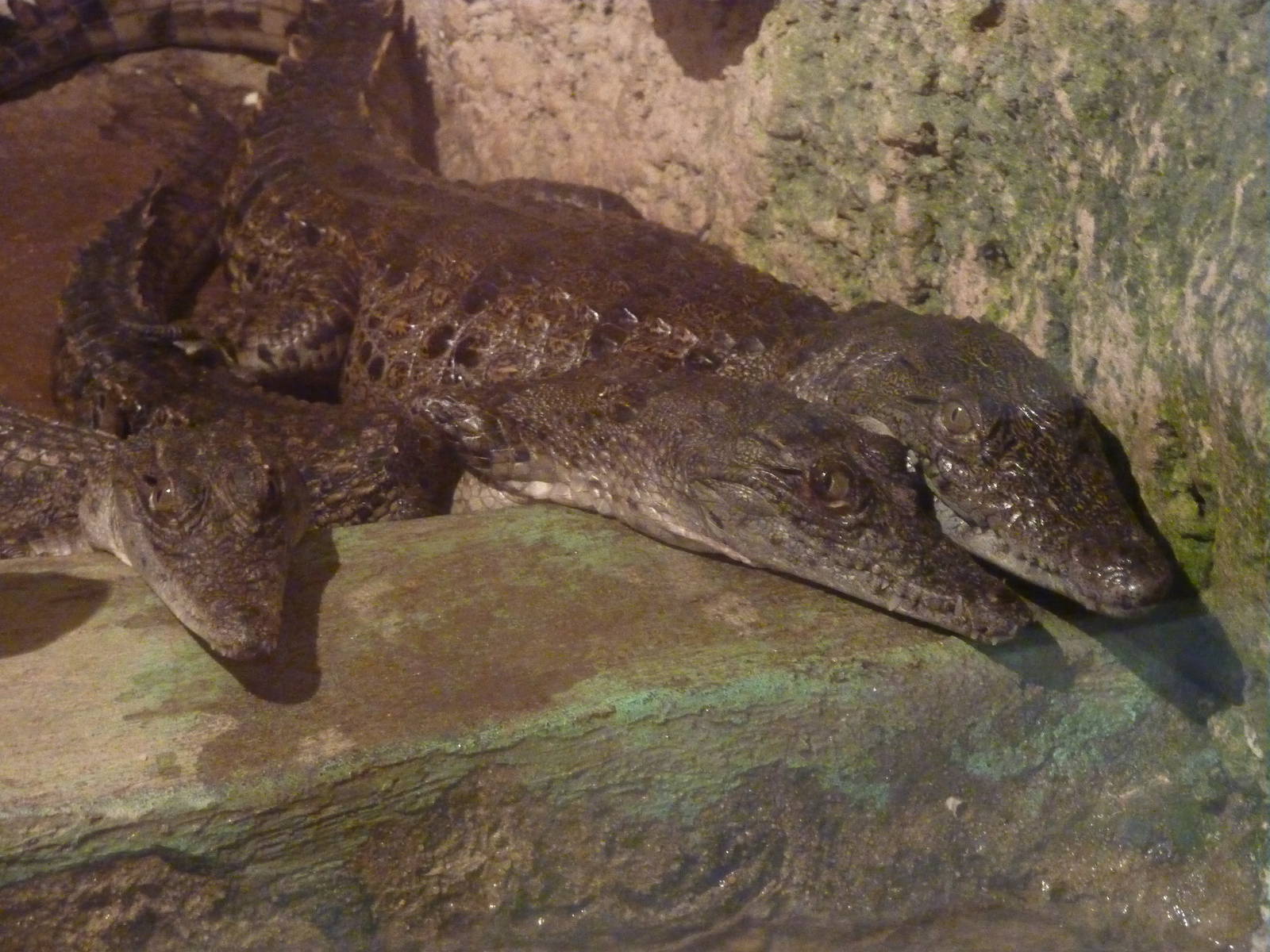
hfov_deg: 17.7
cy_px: 476
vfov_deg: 13.3
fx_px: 4072
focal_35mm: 111
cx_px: 635
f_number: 4.4
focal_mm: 18.2
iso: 800
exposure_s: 1/8
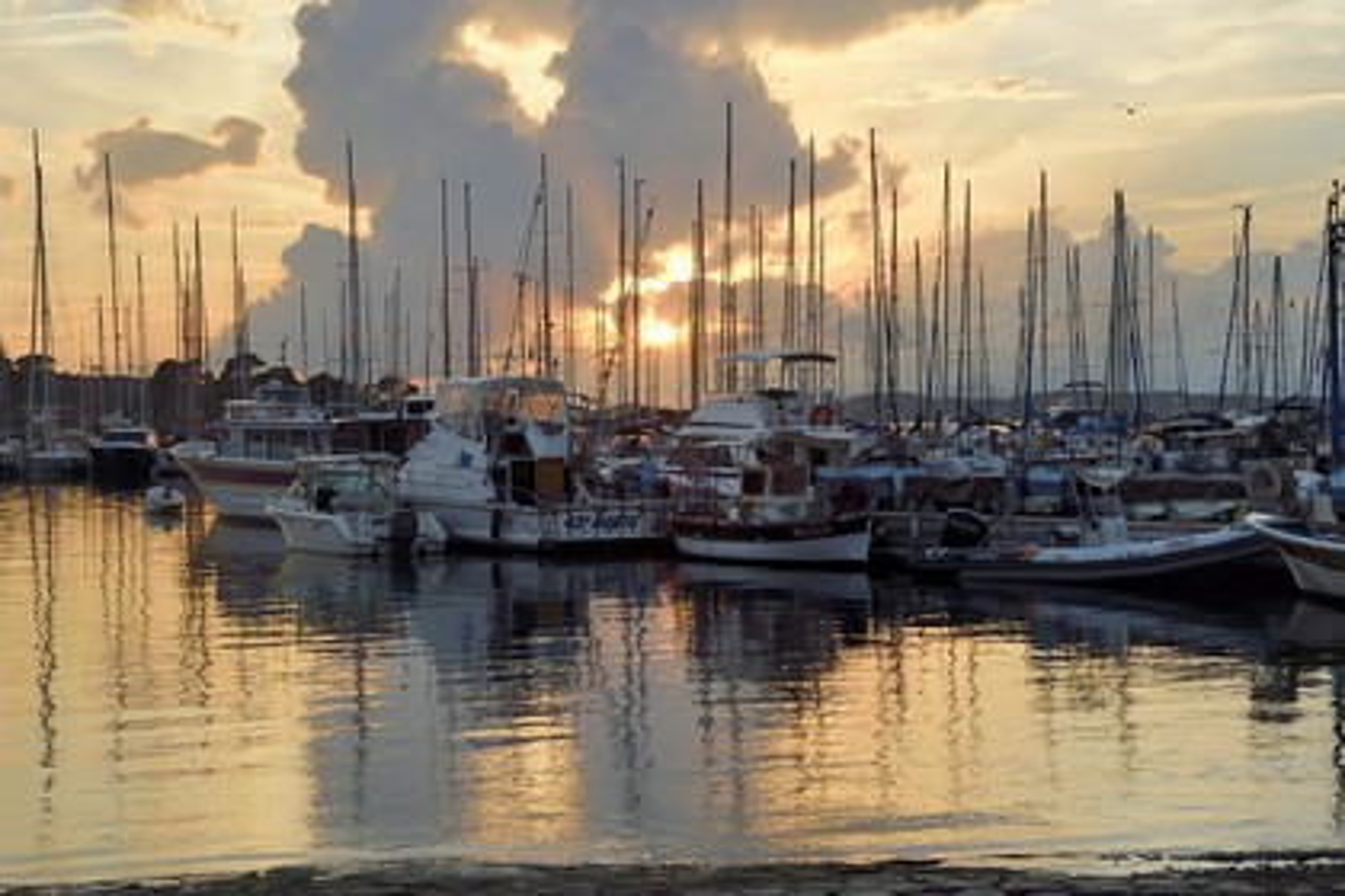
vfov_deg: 23.4
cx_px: 672
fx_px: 2167
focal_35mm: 58
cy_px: 448
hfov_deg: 34.5
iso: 200
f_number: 11
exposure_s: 1/125
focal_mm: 58
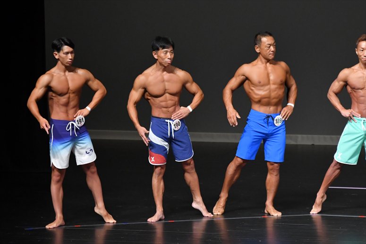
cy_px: 122
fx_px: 3201
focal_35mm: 315
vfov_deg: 4.4
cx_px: 183
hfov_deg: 6.5
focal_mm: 210
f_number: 5.6
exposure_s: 1/400
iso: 5000
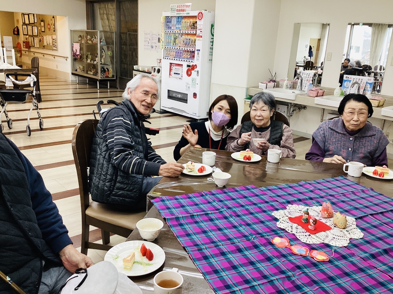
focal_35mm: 31
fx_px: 352
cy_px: 147
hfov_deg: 58.4
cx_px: 196
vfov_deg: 45.4
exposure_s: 1/60
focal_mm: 3.3
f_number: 2.4
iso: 80
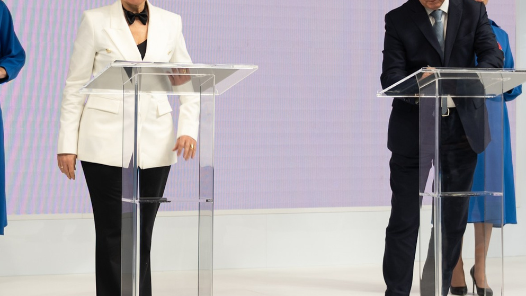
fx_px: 1507
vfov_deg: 11.2
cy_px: 69
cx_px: 250
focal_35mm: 108
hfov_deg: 19.8
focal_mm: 40
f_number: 2.8
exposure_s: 1/200
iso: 100
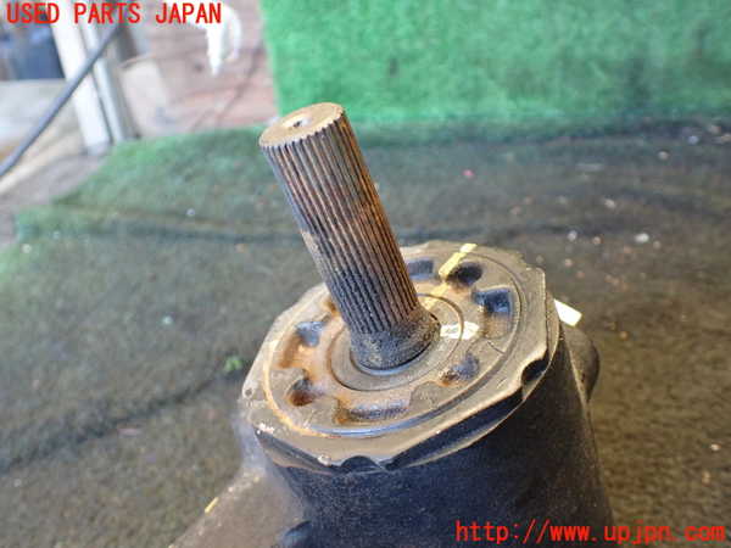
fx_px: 634
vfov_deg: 46.8
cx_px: 366
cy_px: 274
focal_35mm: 30
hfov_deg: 60.0
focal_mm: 5.4
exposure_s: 1/100
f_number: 2.3
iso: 800
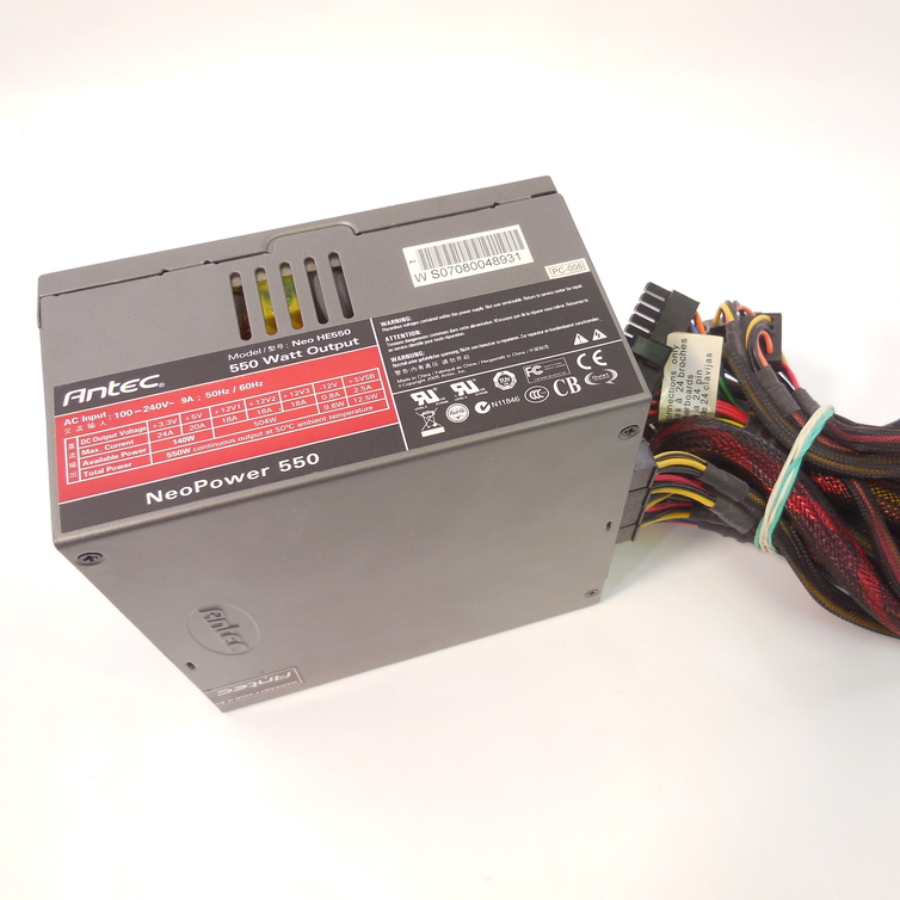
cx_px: 554
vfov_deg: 54.0
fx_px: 882
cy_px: 446
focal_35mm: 30
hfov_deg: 53.5
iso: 125
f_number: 3.1
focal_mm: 4.5
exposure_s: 1/40
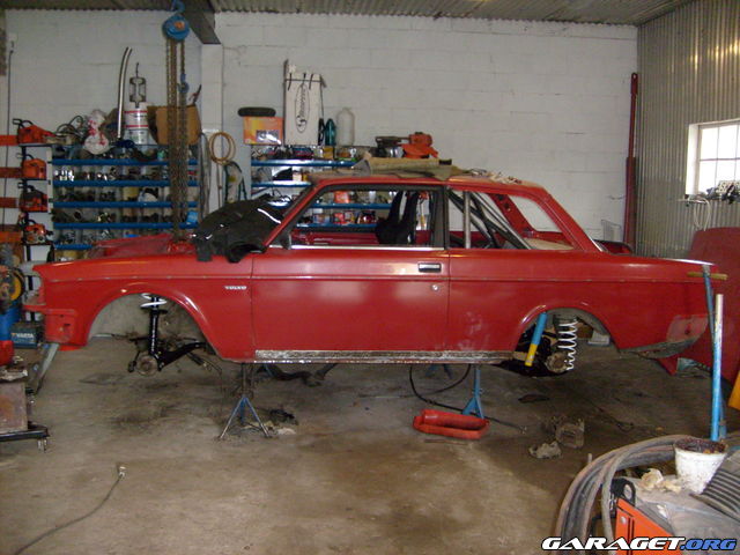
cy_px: 278
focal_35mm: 35
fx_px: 748
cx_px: 370
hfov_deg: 52.6
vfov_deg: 40.7
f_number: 2.8
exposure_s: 1/45
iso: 200
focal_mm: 5.8
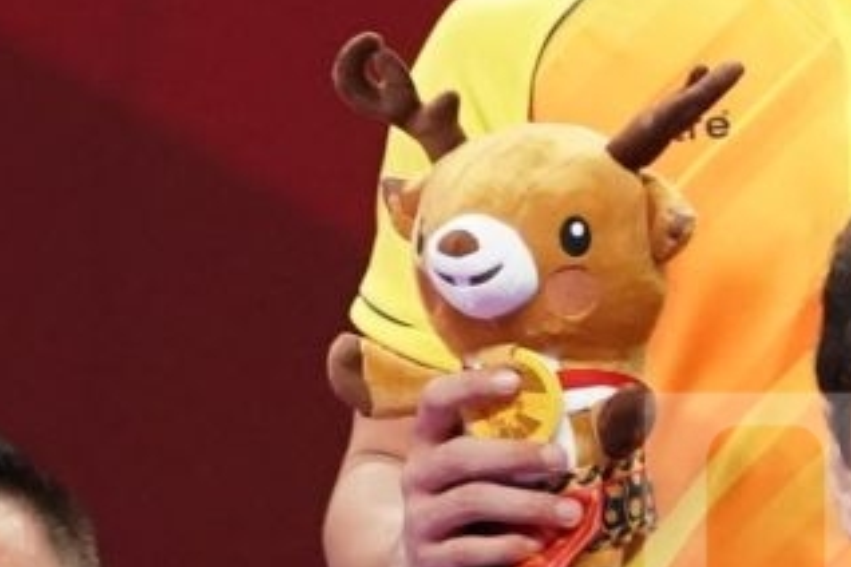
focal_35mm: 1077
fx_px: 25457
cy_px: 637
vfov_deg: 1.3
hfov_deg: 1.9
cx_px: 1801
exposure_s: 1/500
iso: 3200
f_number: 4
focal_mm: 127
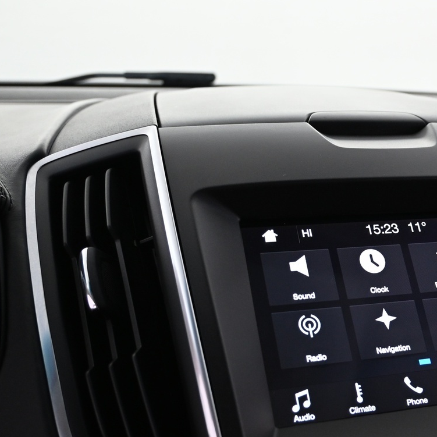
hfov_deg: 29.8
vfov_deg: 30.8
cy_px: 305
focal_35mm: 55
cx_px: 389
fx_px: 786
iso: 900
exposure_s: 1/30
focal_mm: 20
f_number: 3.8
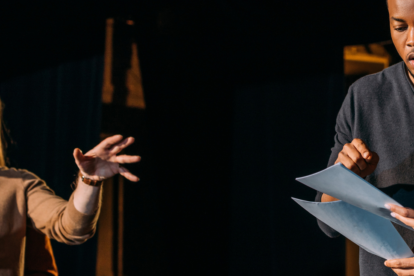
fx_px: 1760
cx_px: 299
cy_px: 188
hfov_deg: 13.4
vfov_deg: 9.0
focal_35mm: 153
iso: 200
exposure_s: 1/200
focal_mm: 70
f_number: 3.5
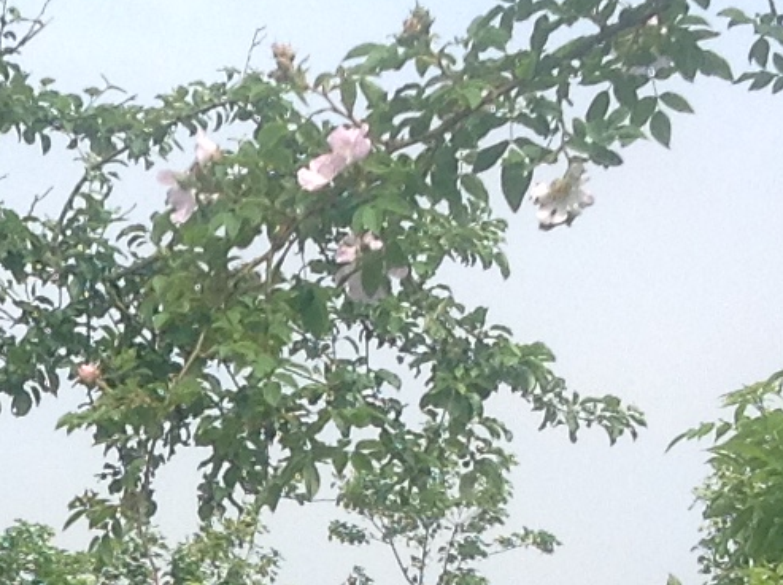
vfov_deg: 7.8
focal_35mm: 184
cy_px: 981
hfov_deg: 10.5
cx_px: -241
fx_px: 4155
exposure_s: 1/1163
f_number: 2.4
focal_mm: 4.28
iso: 50
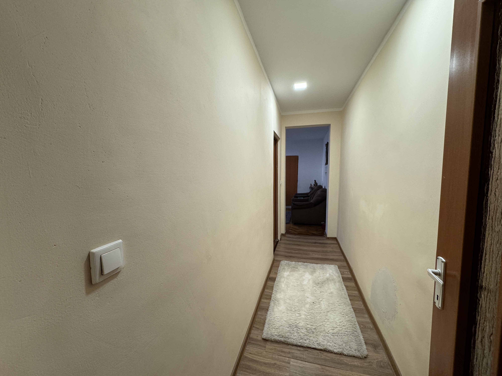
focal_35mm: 14
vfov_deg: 85.7
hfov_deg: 102.1
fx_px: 203
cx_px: 251
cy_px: 188
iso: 200
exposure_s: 1/100
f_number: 2.2
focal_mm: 2.22
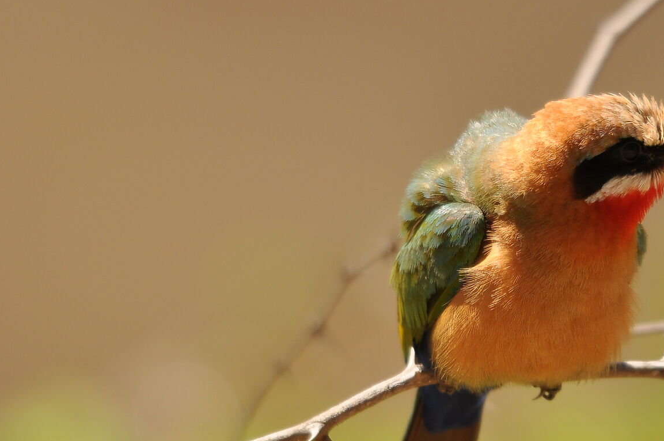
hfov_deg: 2.2
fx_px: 17263
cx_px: 530
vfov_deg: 1.5
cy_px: 208
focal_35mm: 937
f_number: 5.6
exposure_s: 1/640
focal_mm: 300
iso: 200
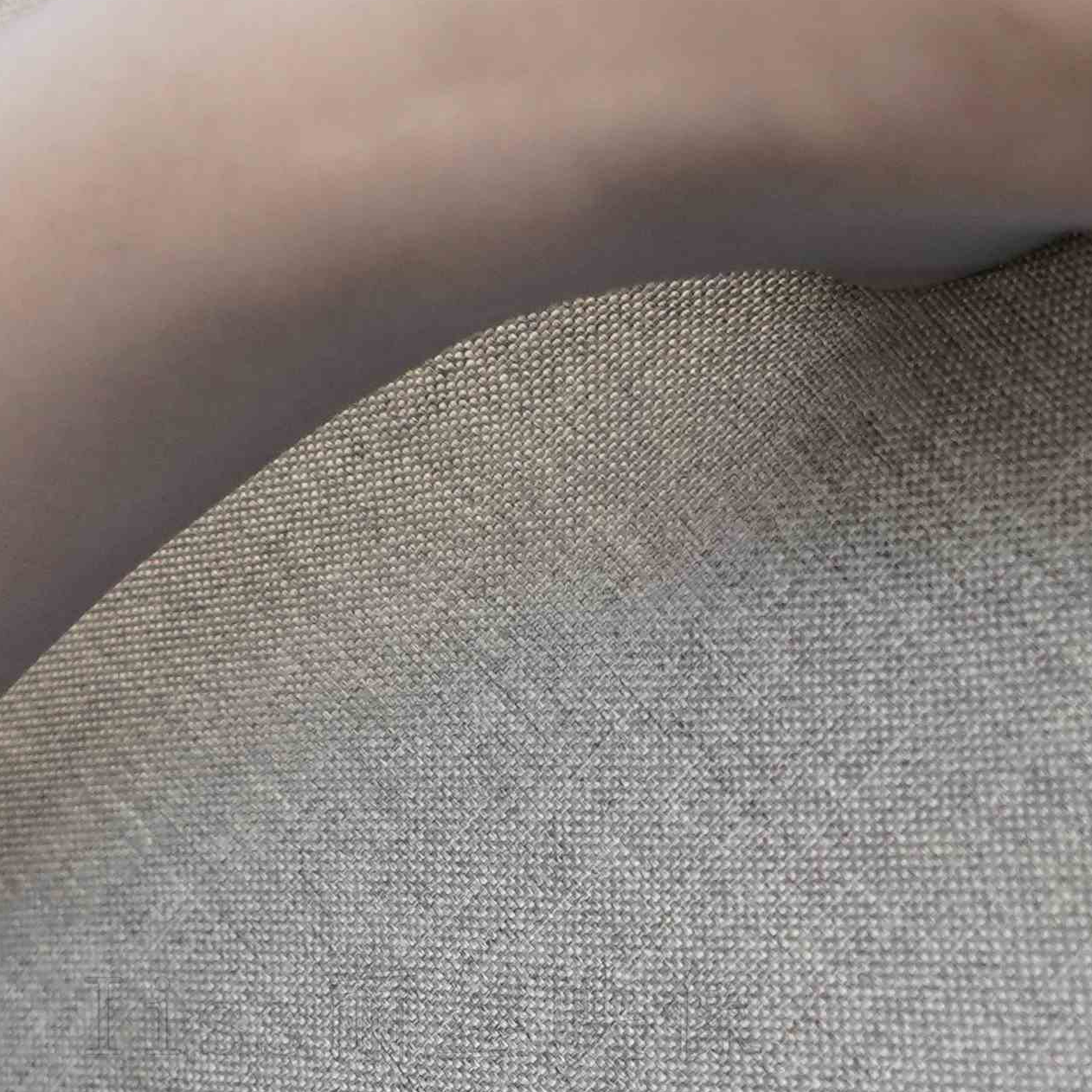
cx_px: 432
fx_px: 3462
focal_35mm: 97
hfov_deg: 17.9
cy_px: 1067
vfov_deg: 17.5
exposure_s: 1/160
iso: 2500
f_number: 4
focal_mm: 24
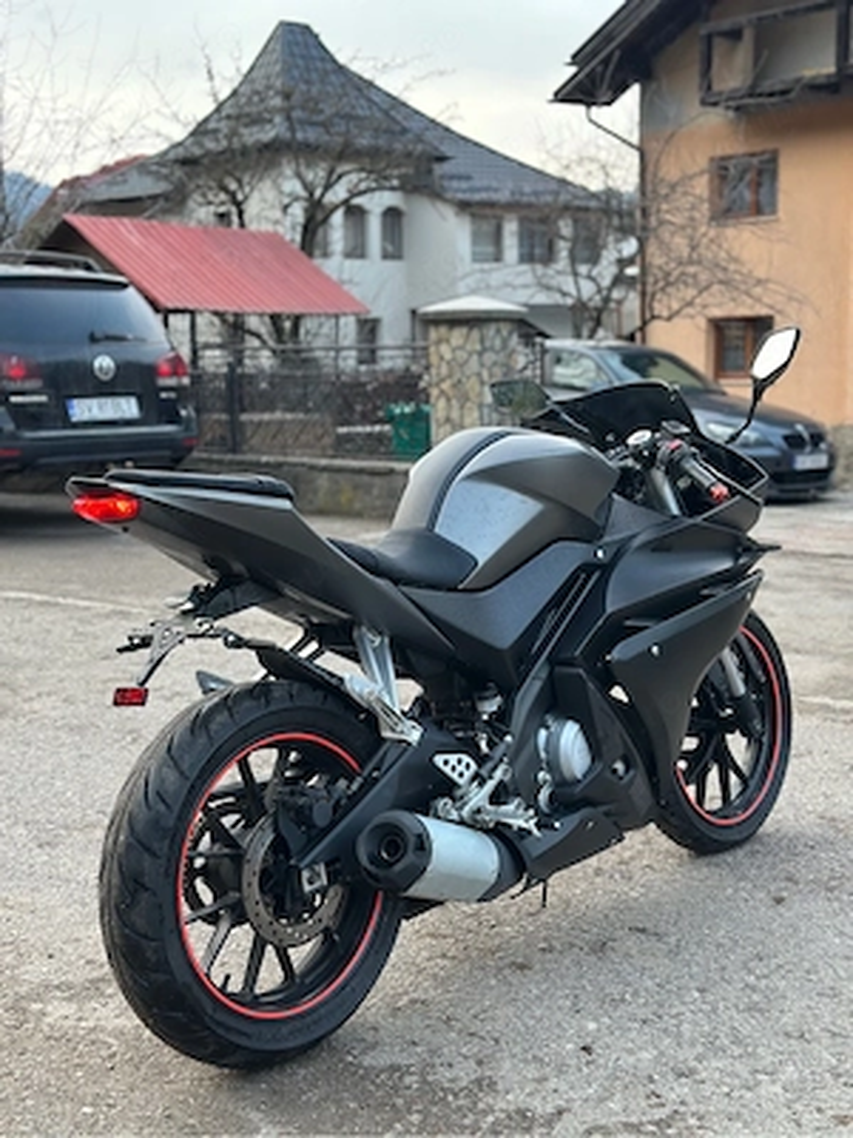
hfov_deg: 30.3
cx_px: 426
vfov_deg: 39.7
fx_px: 1577
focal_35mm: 48
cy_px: 569
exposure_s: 1/172
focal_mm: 6.86
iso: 100
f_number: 1.78
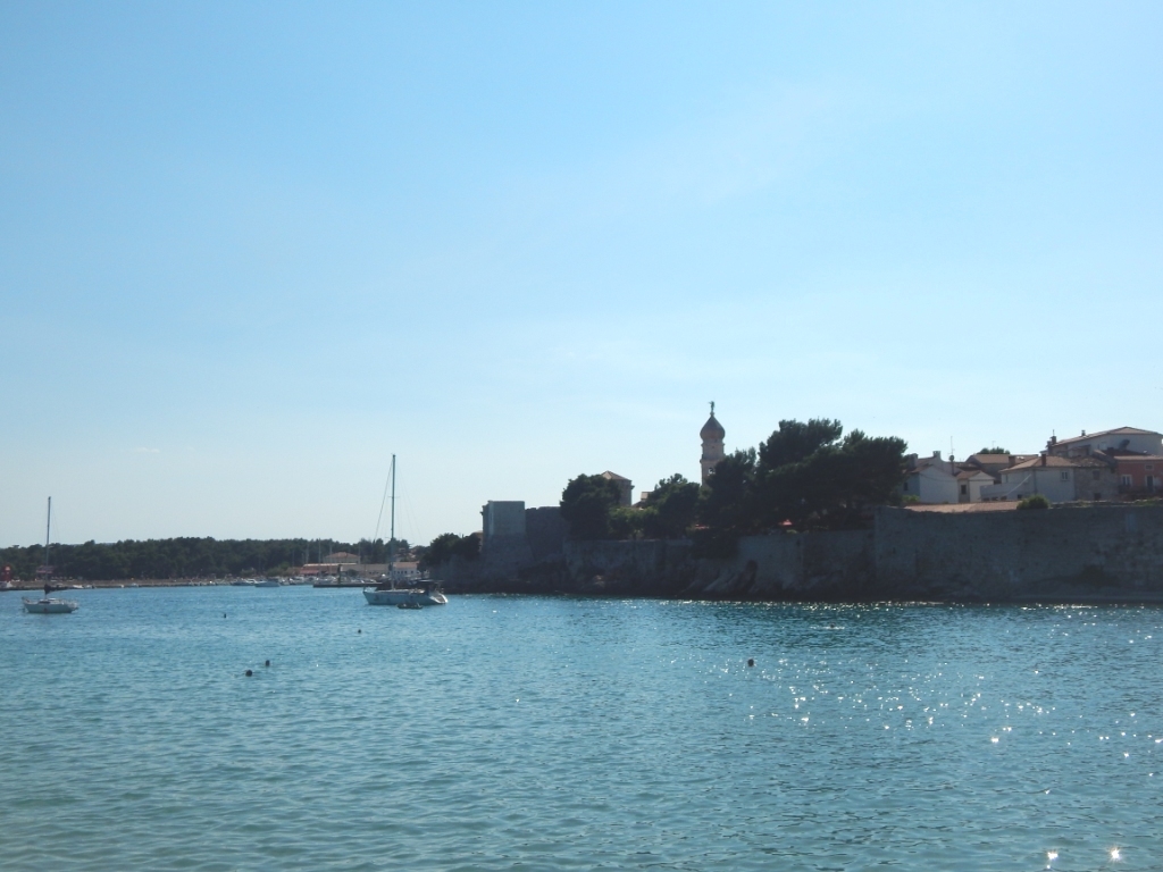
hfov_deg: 49.0
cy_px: 436
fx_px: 1277
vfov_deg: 37.7
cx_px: 582
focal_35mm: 38
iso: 125
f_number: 6.9
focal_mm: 6.8
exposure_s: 1/1250
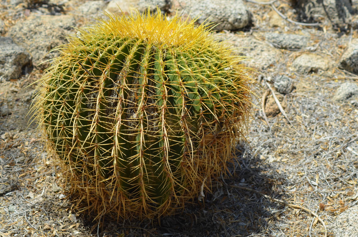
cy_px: 118
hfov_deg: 19.5
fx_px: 1042
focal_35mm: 105
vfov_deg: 13.0
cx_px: 179
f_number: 7.1
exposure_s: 1/800
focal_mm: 70
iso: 200
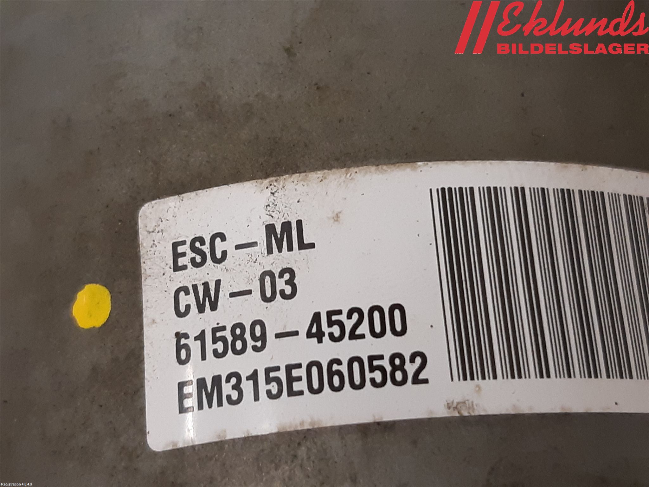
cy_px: 244
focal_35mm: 26
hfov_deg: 67.3
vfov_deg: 53.1
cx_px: 324
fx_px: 487
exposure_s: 1/60
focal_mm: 3.93
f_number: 1.7
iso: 200
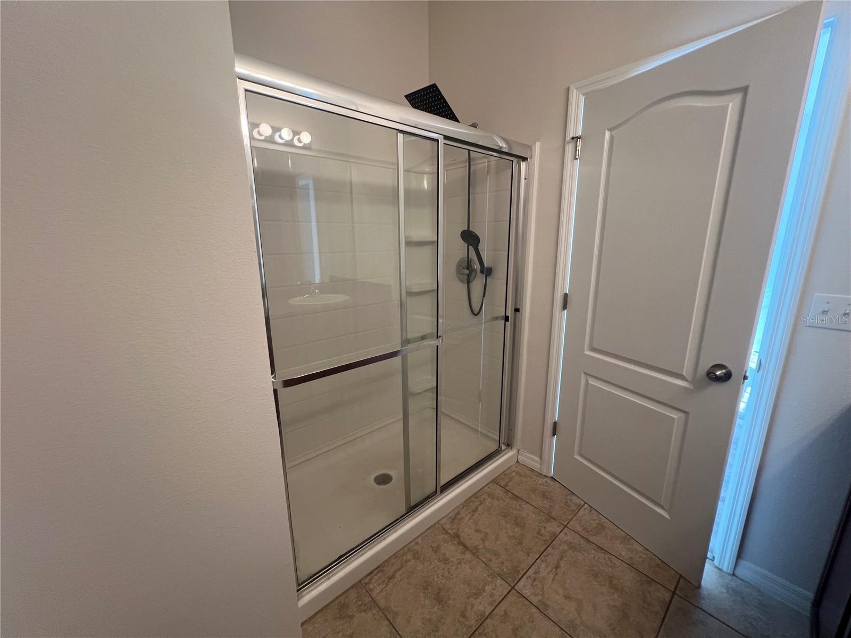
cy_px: 319
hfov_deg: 106.2
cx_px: 426
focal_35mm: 13
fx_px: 320
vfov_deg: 89.9
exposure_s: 1/60
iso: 160
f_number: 1.8
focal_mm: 1.57
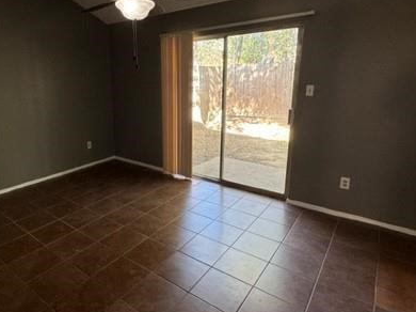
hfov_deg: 72.8
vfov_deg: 58.7
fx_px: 276
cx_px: 158
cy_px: 140
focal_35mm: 23
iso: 200
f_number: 2.2
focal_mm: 2.22
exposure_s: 1/120
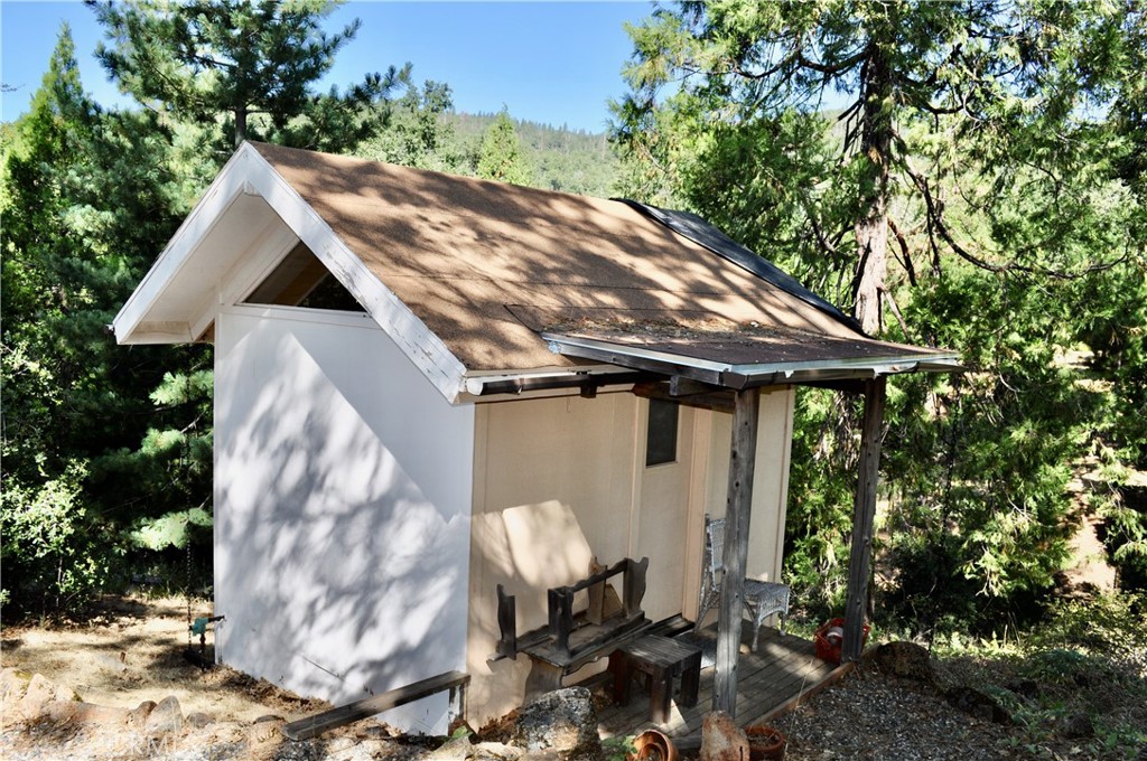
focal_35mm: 27
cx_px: 574
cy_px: 380
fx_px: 859
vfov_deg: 47.8
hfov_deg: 67.4
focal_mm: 18
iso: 200
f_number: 8
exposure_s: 1/200
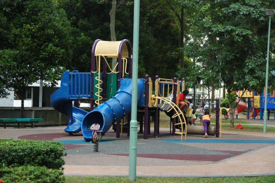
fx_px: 744
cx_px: 138
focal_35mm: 98
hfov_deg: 21.0
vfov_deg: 14.0
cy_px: 92
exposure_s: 1/640
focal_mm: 65
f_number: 5
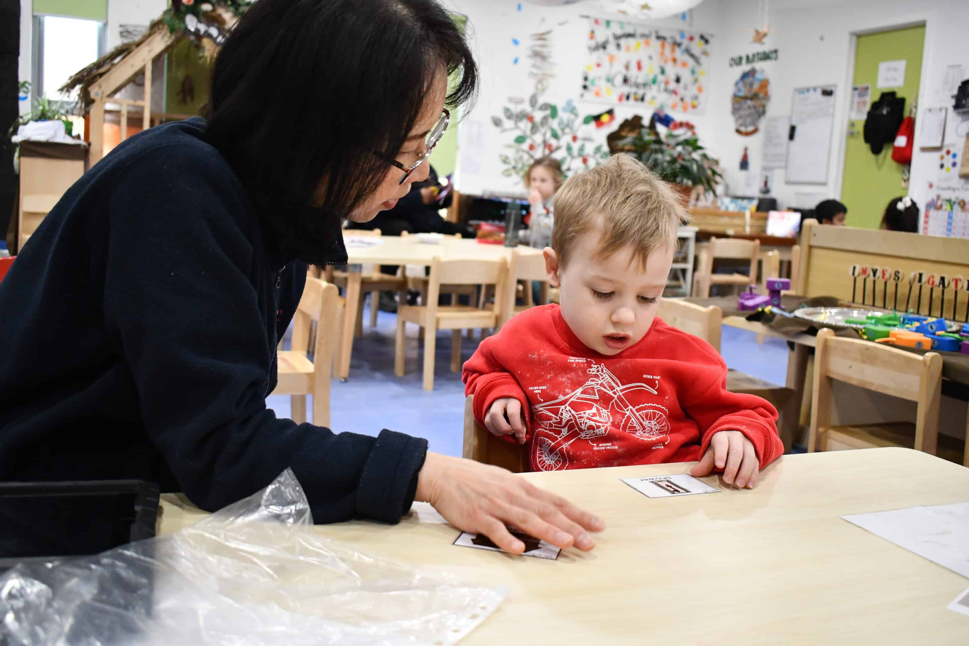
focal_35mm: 34
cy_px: 323
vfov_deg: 38.9
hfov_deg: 55.8
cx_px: 484
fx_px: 915
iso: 2800
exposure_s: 1/125
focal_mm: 23
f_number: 3.8
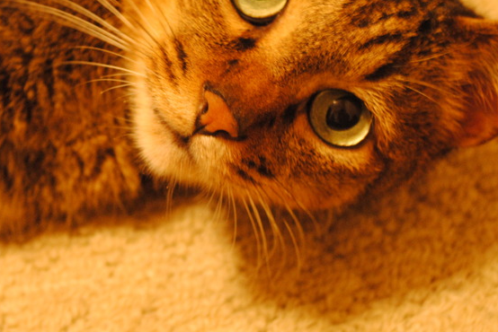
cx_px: 166
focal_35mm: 111
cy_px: 87
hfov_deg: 18.4
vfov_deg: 12.3
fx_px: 1536
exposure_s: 1/13
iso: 800
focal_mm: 40
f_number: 5.3
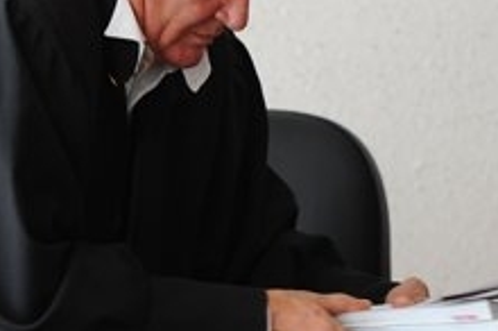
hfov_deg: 4.4
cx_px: 224
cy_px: -9
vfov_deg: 2.9
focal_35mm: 467
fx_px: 6451
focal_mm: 135
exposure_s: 1/200
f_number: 2.8
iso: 800
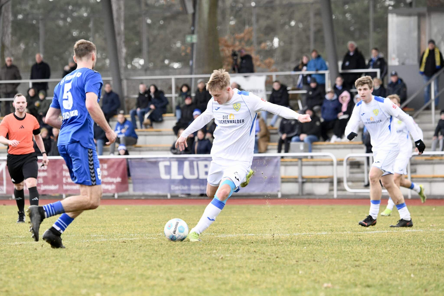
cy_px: 148
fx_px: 2713
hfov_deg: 9.4
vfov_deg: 6.2
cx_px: 222
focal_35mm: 220
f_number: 5.3
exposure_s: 1/1600
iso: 3200
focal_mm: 220
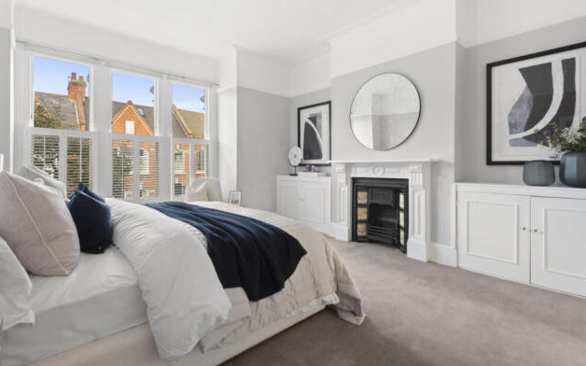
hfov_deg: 94.4
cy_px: 168
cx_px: 294
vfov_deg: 67.8
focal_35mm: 17
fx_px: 271
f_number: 10
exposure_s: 1.3
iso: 180
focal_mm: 16
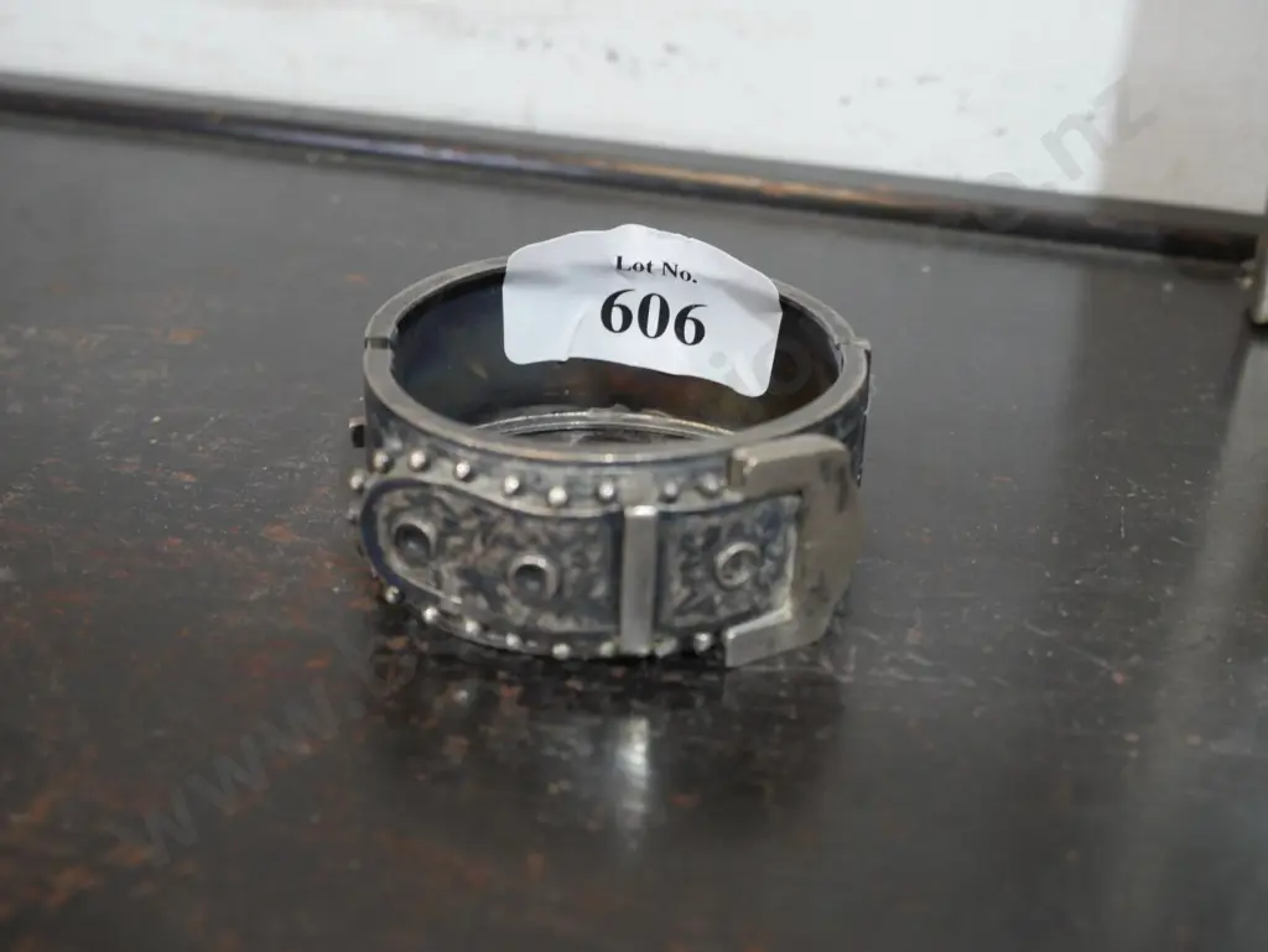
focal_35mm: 48
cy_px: 476
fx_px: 1759
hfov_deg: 39.6
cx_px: 634
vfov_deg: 30.3
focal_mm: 24
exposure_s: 1/60
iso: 1250
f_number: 5.2
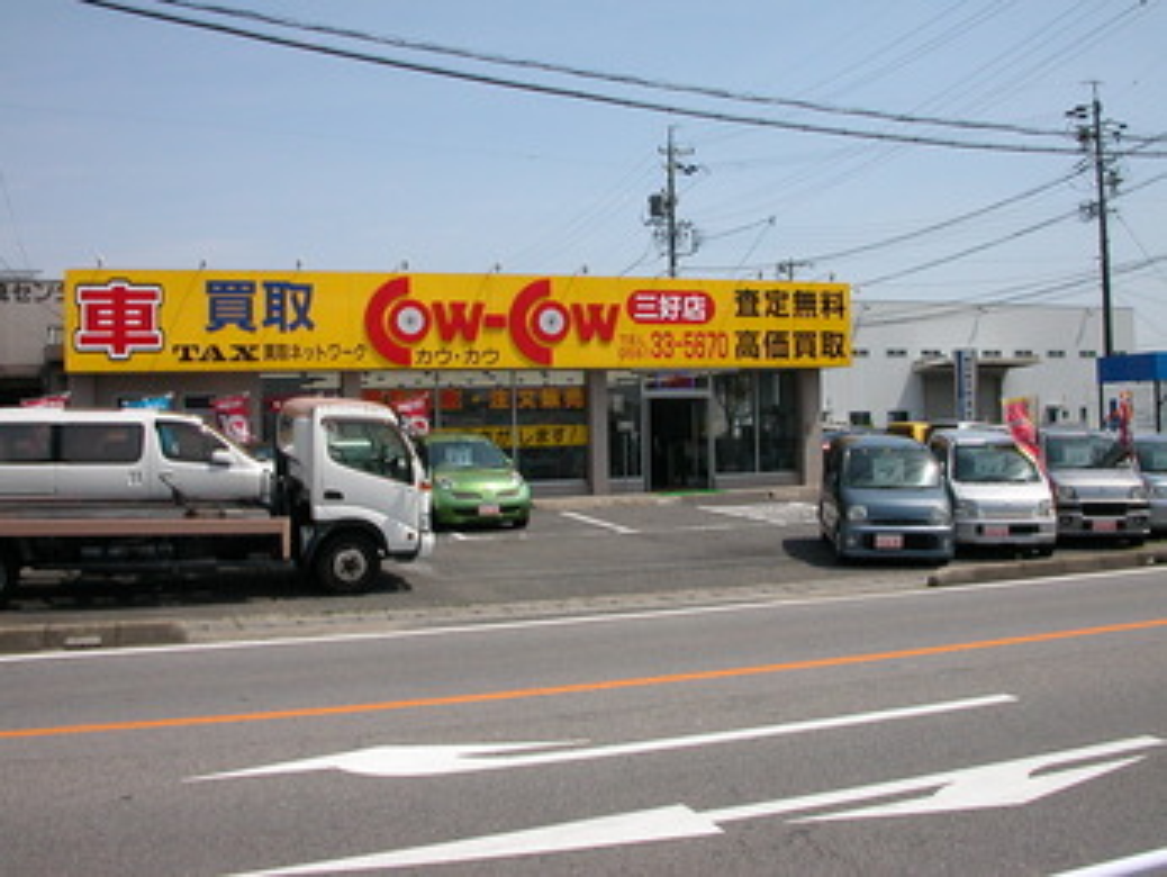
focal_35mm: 37
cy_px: 438
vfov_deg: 38.7
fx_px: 1248
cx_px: 584
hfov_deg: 50.1
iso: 100
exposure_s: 1/866
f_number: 4.5
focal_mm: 5.6
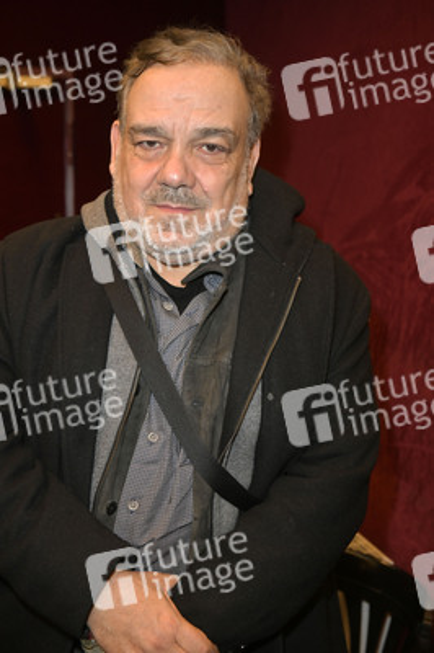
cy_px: 326
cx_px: 217
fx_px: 797
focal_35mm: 44
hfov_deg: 30.5
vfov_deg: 44.5
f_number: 5
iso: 2000
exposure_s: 1/125
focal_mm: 44
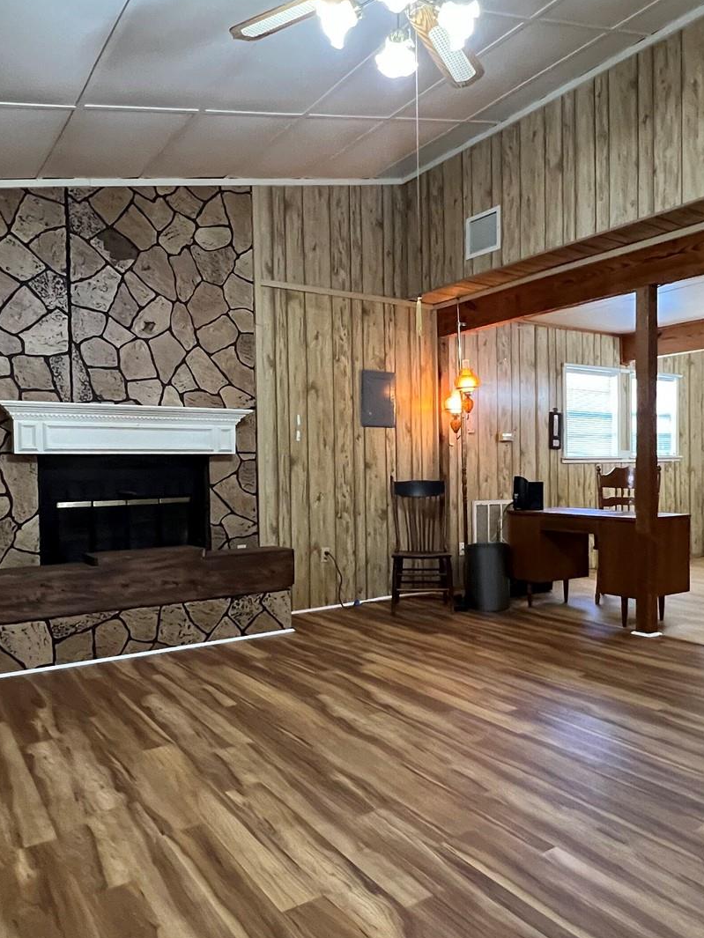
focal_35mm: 25
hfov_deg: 54.7
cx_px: 404
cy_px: 485
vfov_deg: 69.4
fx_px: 678
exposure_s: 1/60
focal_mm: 1.57
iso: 640
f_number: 1.8
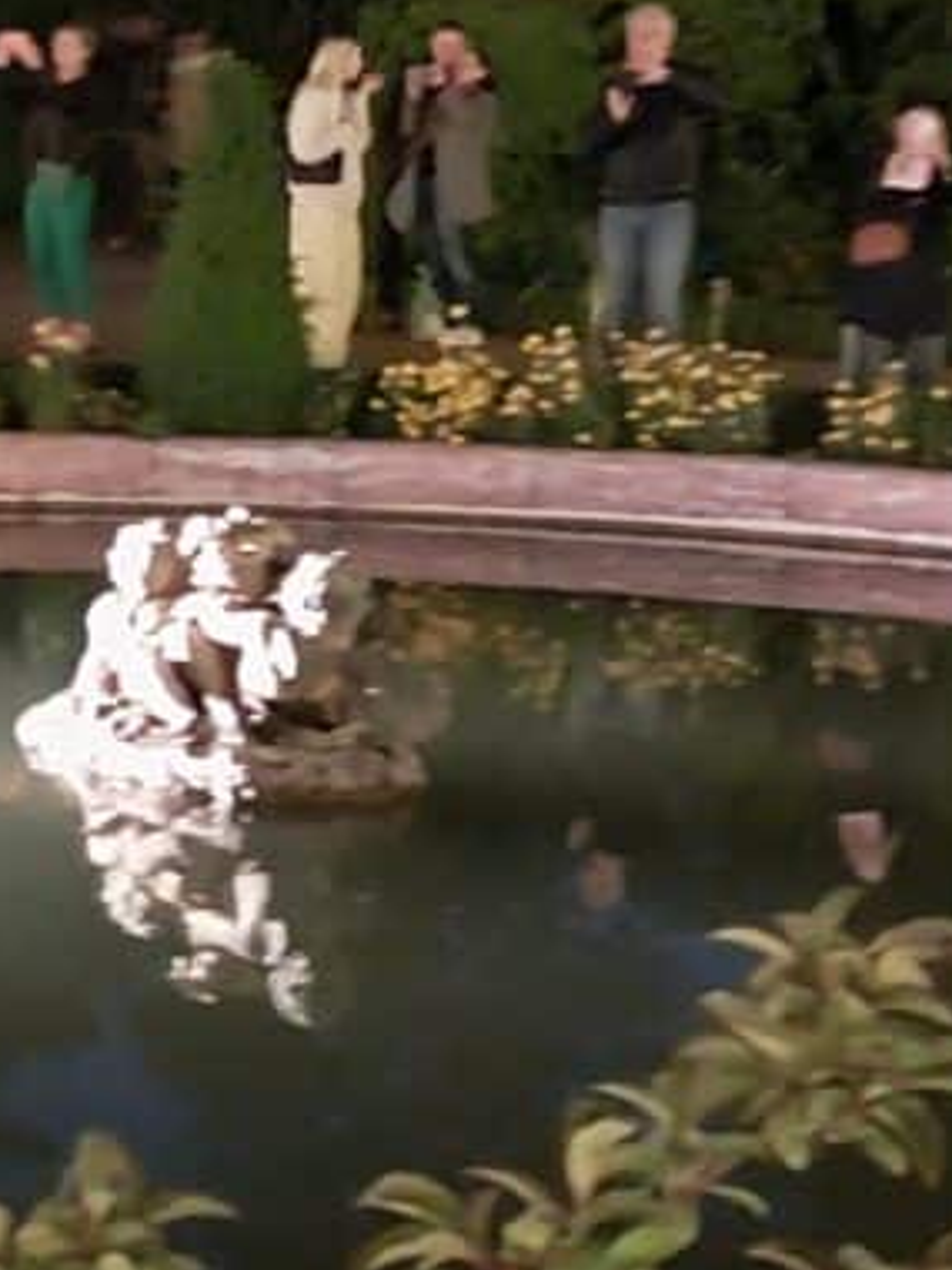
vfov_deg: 23.8
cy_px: 668
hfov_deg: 17.7
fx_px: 3007
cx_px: 63
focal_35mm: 82
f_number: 1.8
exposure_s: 1/4
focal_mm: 4
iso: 2000
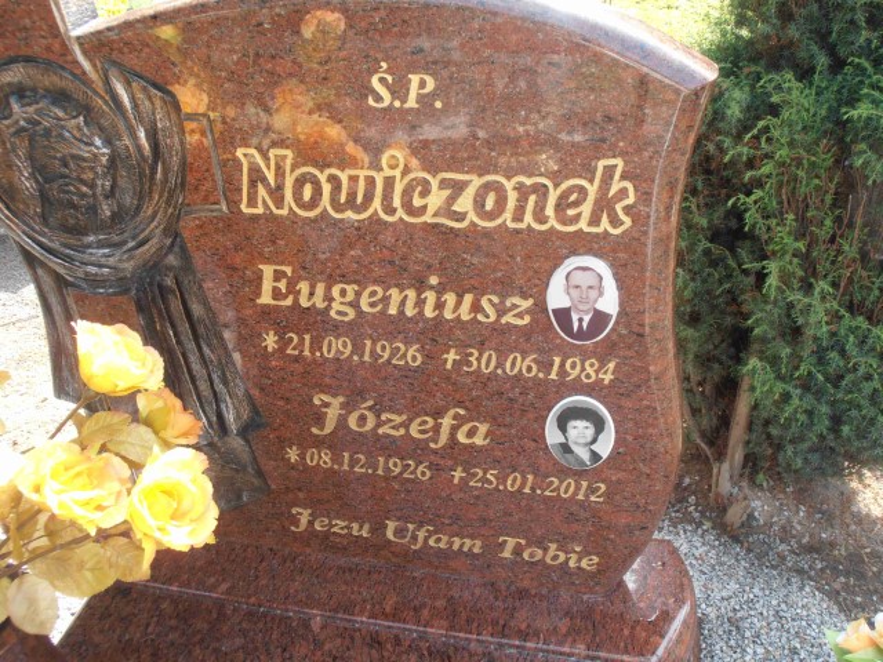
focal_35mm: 37
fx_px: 944
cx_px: 442
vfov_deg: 38.7
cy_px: 331
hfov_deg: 50.1
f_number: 3.9
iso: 80
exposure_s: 1/80
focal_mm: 6.61
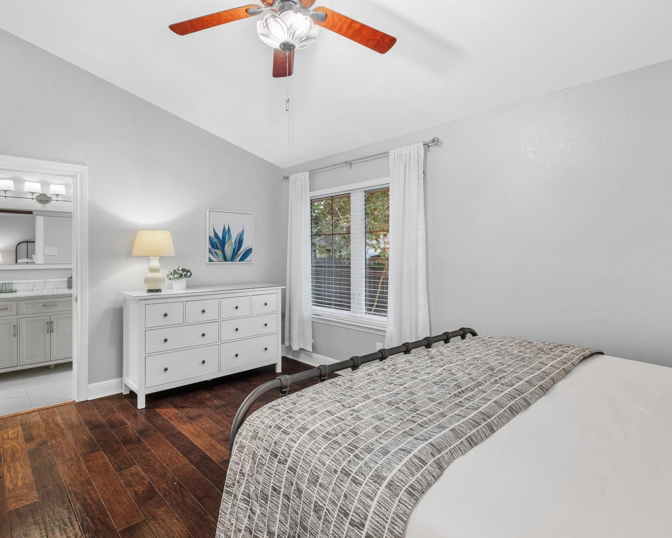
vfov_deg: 70.8
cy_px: 258
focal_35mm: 19
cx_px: 308
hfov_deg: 83.1
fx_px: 378
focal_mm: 16
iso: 400
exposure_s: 5
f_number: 10
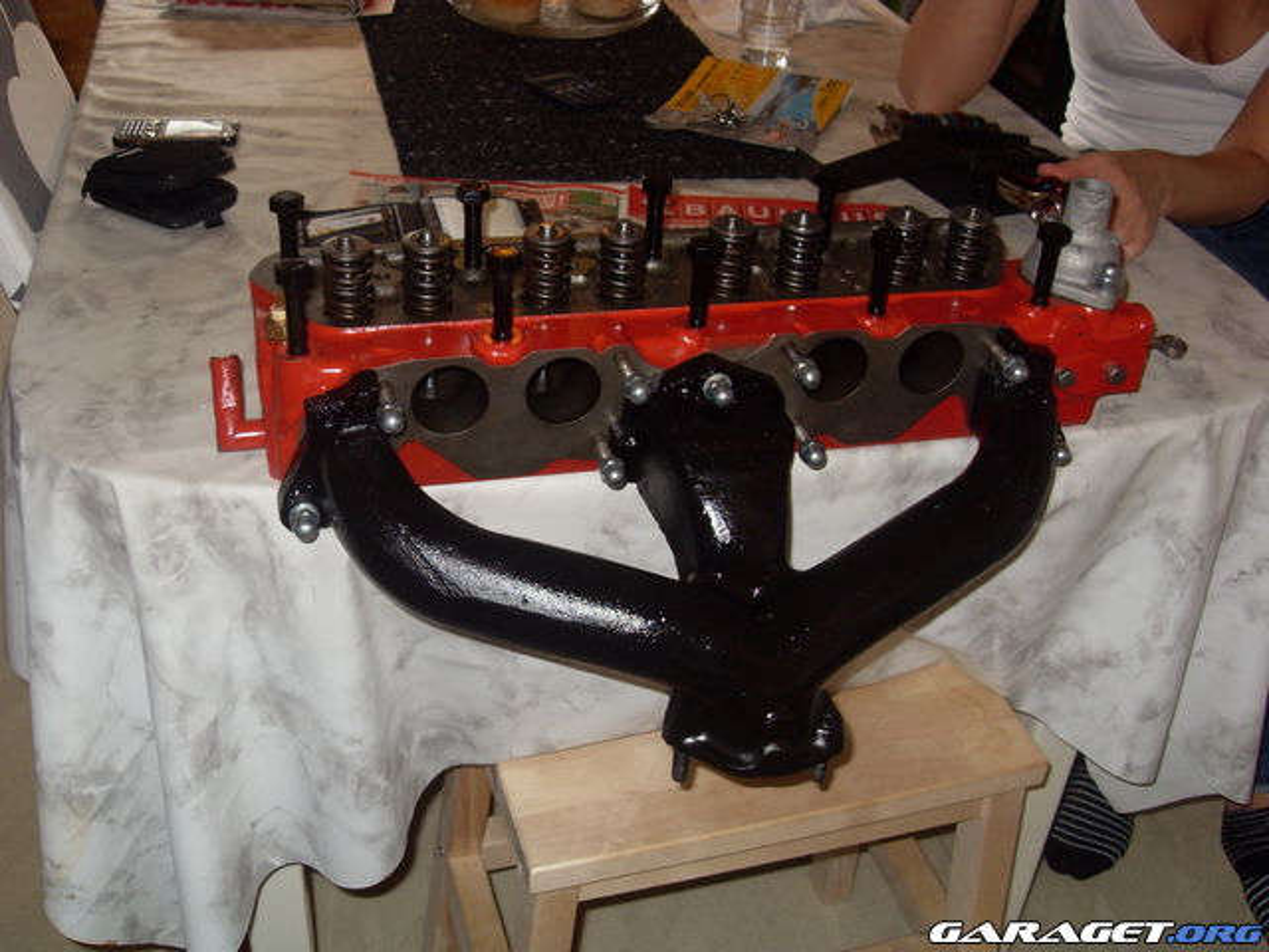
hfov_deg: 50.1
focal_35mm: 37
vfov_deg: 38.7
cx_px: 634
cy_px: 476
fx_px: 1356
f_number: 2.8
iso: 100
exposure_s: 1/45
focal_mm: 6.3
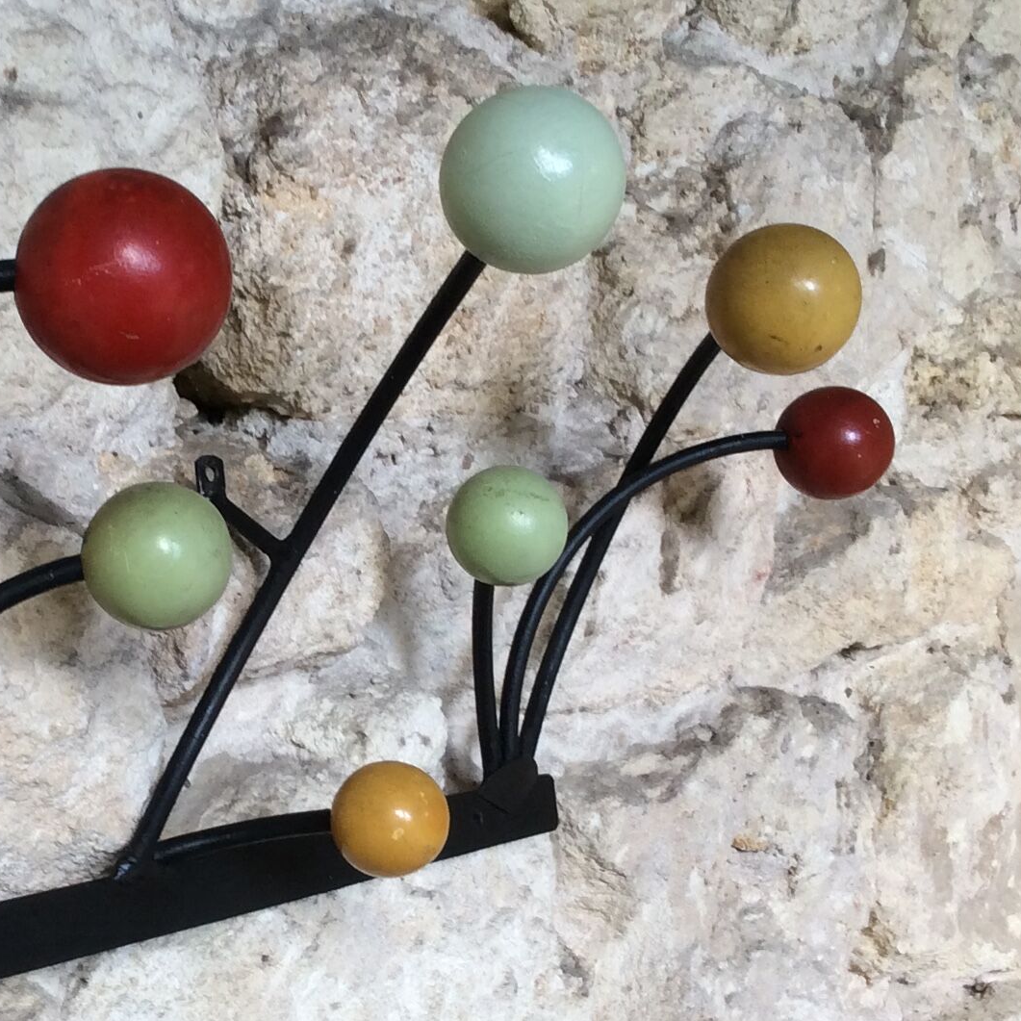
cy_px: 575
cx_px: 218
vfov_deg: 25.0
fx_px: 2303
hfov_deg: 24.6
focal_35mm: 69
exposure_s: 1/33
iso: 32
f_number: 2.4
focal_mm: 3.3
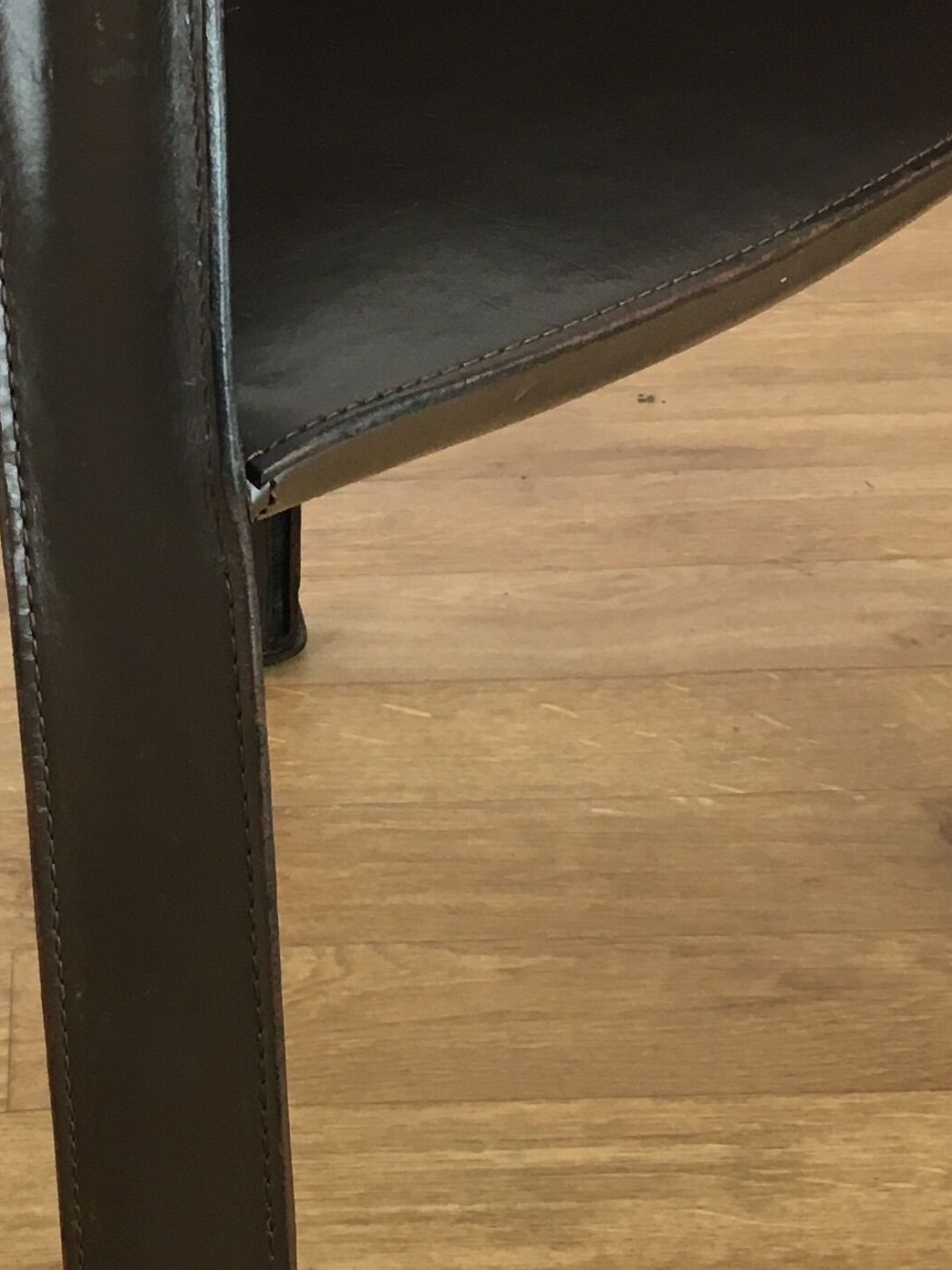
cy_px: 323
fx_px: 3080
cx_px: 114
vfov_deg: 23.1
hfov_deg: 17.3
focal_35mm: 84
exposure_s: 1/33
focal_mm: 4.15
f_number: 2.2
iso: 50
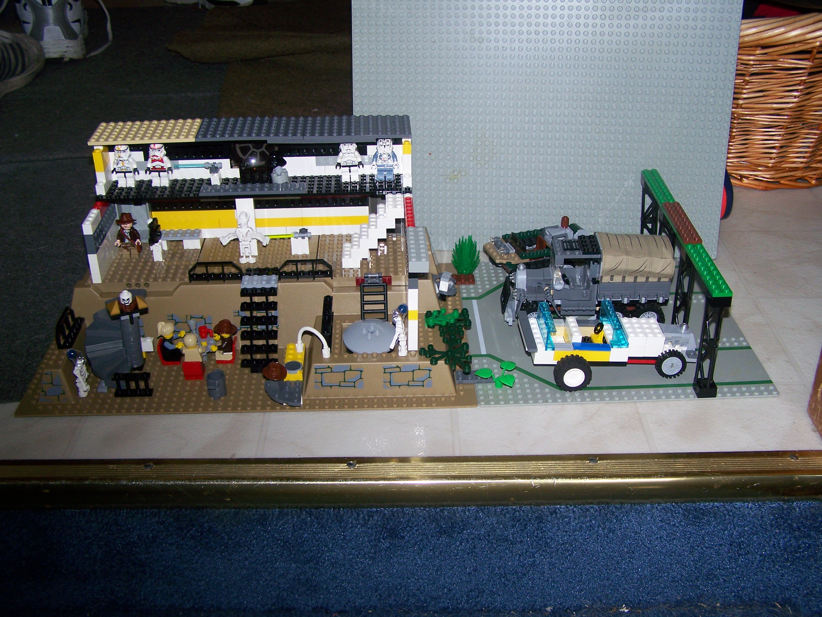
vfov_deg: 36.0
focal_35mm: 40
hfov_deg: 46.8
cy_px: 308
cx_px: 411
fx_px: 950
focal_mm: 6.7
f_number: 2.8
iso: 80
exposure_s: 1/60
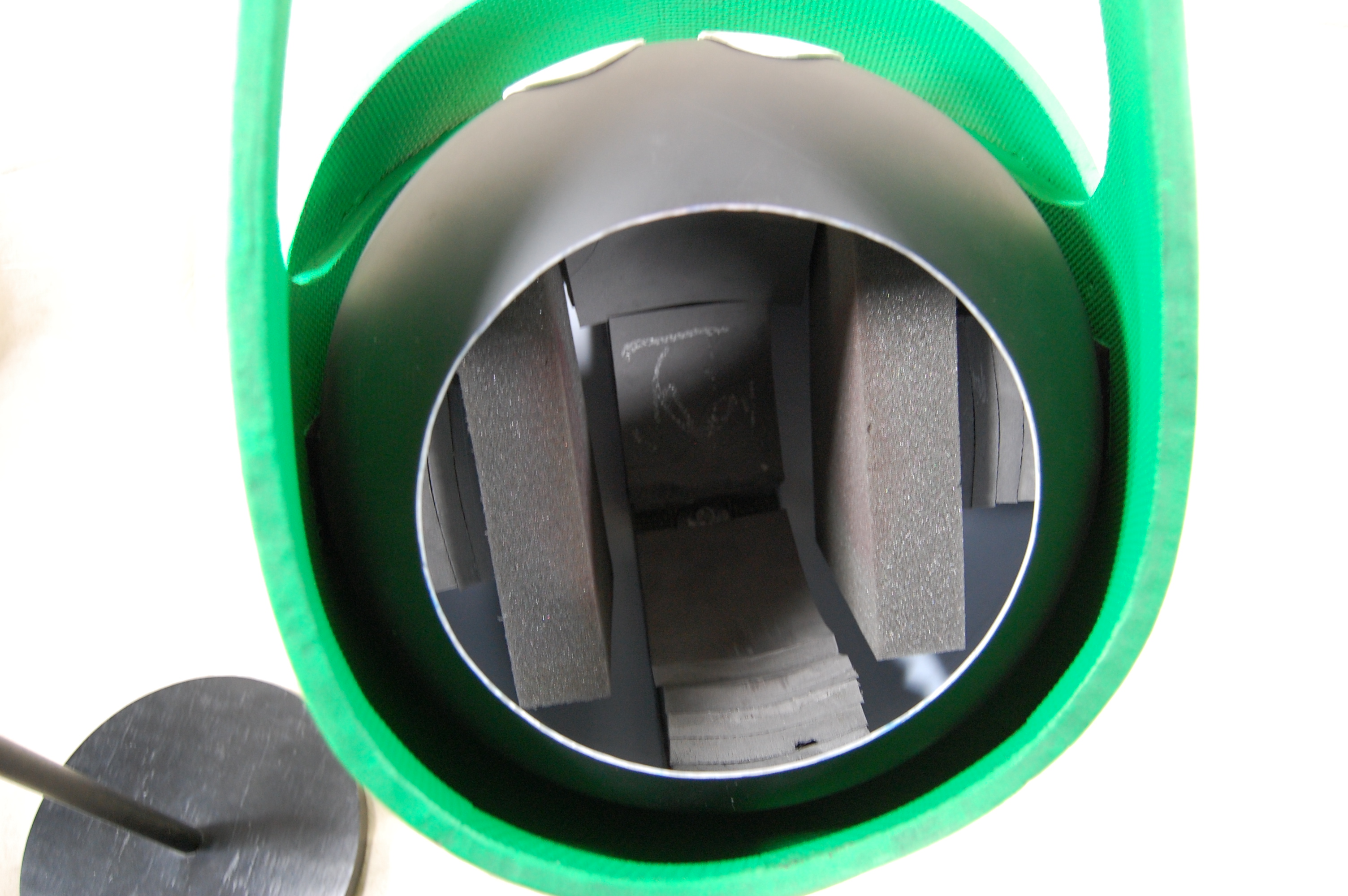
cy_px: 448
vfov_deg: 47.8
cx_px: 674
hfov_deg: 67.4
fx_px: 1010
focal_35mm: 27
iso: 800
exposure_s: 1/15
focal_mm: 18
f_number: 3.5
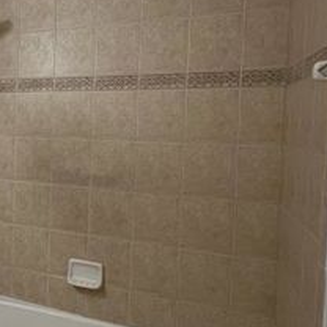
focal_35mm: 39
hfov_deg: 33.0
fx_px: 417
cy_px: 141
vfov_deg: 42.7
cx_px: -87
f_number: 1.8
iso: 160
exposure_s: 1/120
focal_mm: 1.57
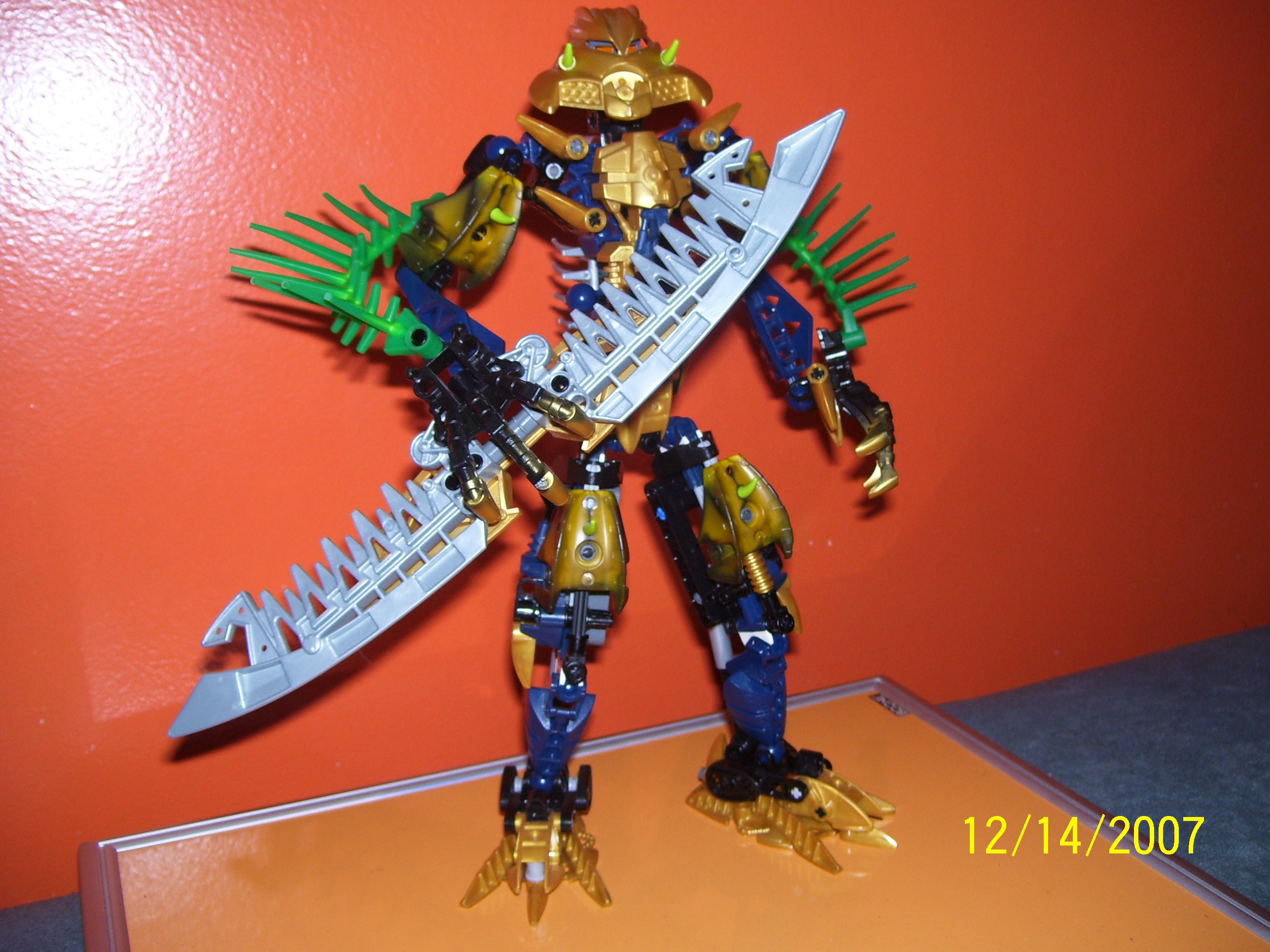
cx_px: 635
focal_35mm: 37
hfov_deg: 50.1
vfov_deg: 38.7
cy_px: 476
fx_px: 1357
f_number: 2.7
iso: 80
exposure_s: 1/60
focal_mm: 6
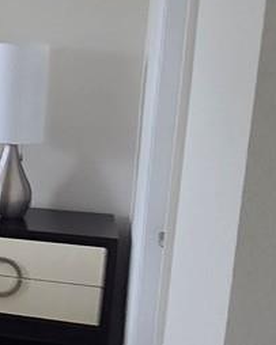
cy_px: 192
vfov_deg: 23.8
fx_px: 817
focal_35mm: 80
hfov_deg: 13.6
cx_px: -394
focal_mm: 2.2
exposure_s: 1/60
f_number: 2.2
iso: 64
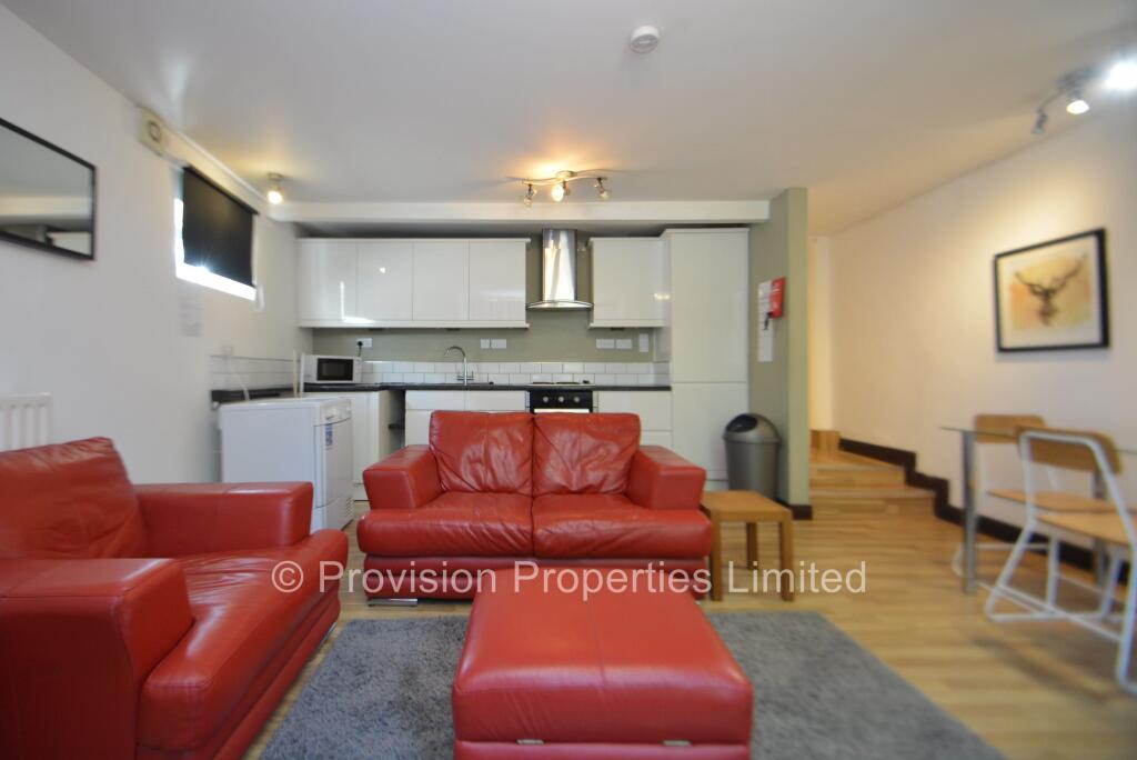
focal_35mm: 15
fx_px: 474
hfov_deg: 100.4
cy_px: 380
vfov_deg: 77.4
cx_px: 568
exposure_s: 1/60
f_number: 4
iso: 800
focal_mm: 10
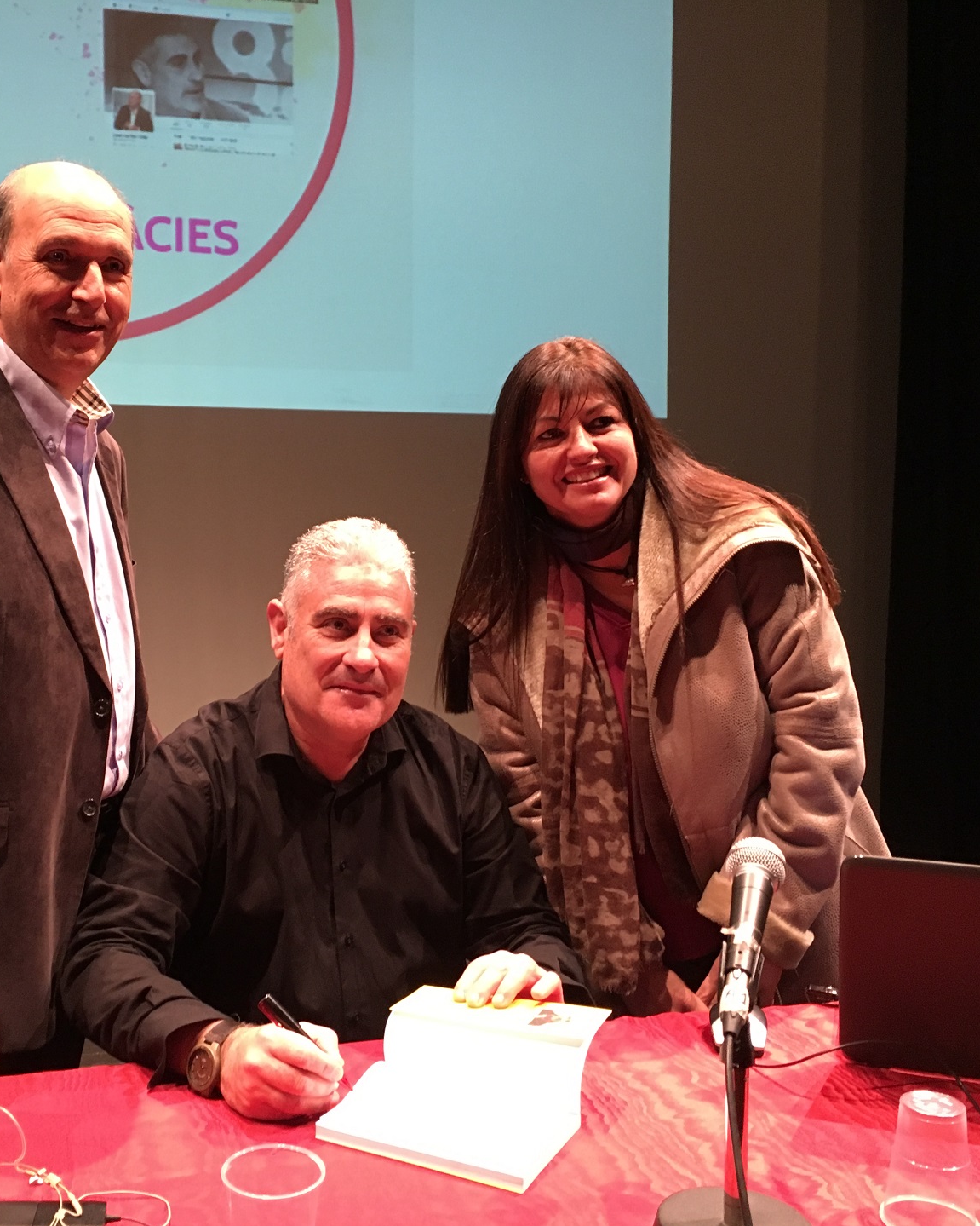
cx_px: 347
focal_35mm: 38
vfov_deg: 47.9
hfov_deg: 38.8
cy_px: 614
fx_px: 1378
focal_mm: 4.15
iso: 160
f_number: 2.2
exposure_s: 1/33
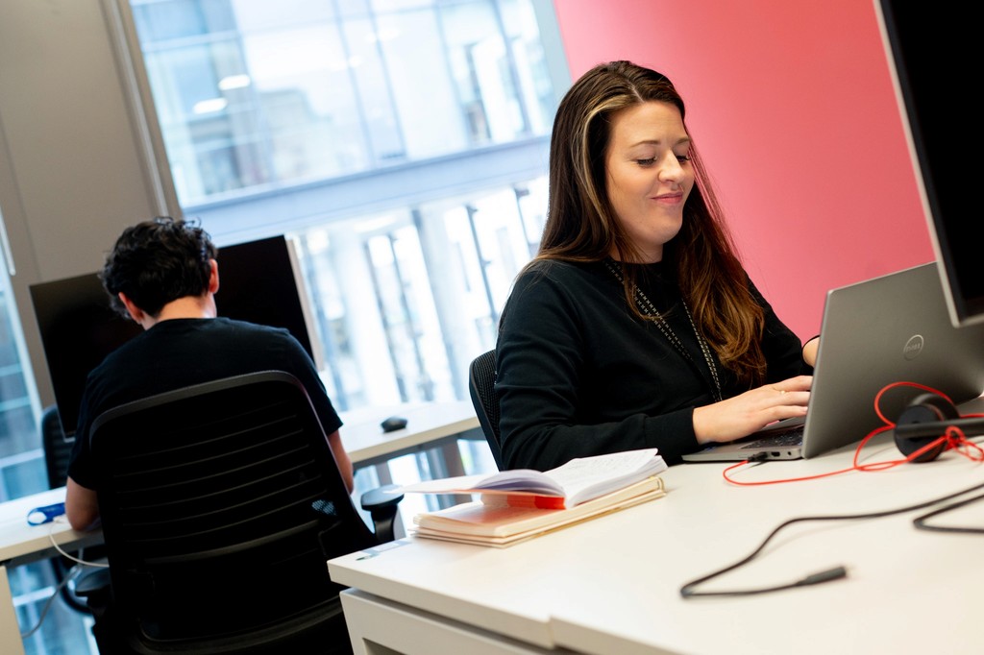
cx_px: 492
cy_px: 328
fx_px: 1366
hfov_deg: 39.6
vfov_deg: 27.0
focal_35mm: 50
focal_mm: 50
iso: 1000
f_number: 3.2
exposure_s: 1/160
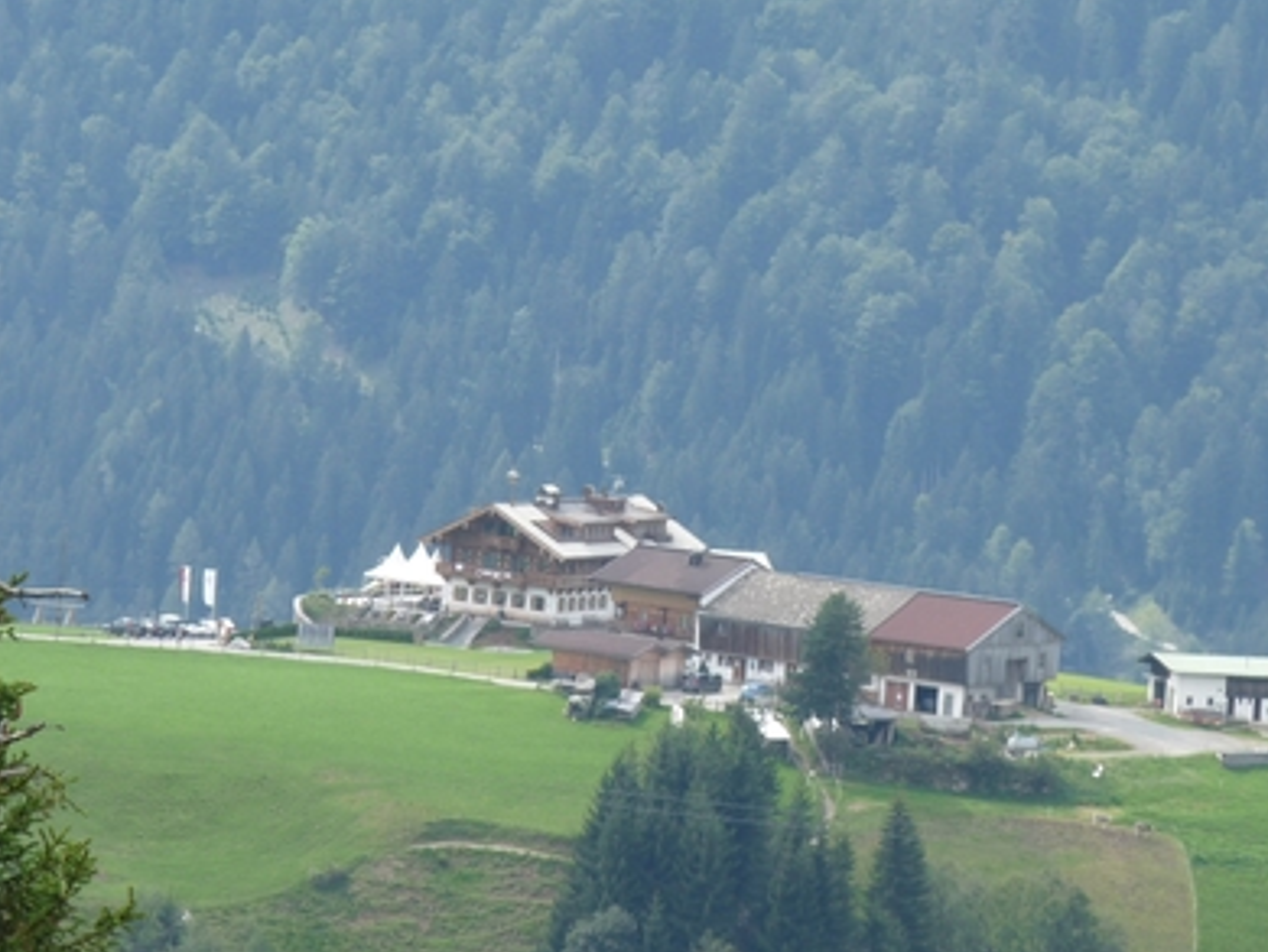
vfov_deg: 3.9
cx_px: 627
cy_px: 292
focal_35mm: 380
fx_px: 13928
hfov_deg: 5.2
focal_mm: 44
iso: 100
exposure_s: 1/250
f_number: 5.6
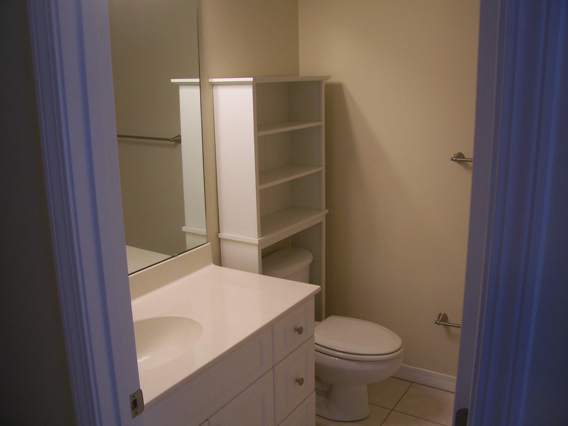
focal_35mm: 34
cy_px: 213
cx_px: 284
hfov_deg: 54.0
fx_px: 558
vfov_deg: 41.8
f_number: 2.7
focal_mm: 5.6
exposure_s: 1/60
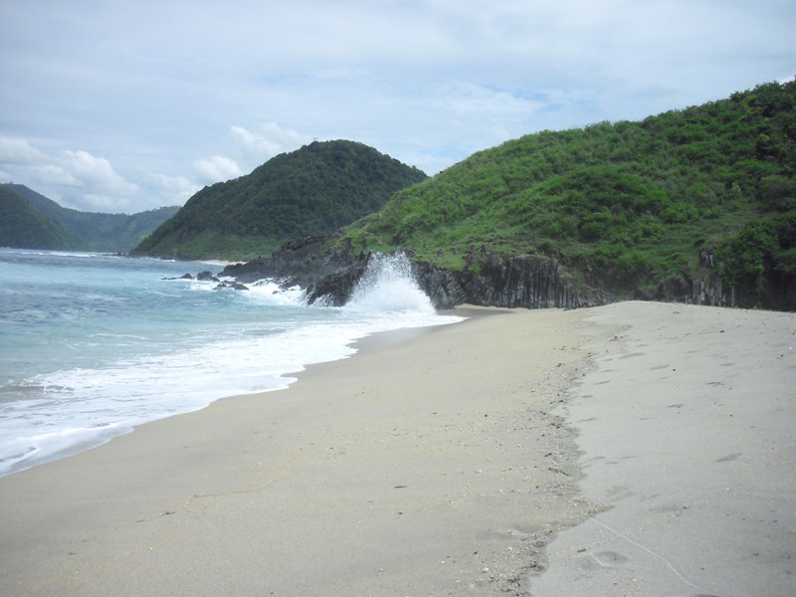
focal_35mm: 38
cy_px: 298
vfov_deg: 37.7
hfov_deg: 49.0
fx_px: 874
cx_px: 398
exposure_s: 1/400
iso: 100
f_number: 8
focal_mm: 6.2
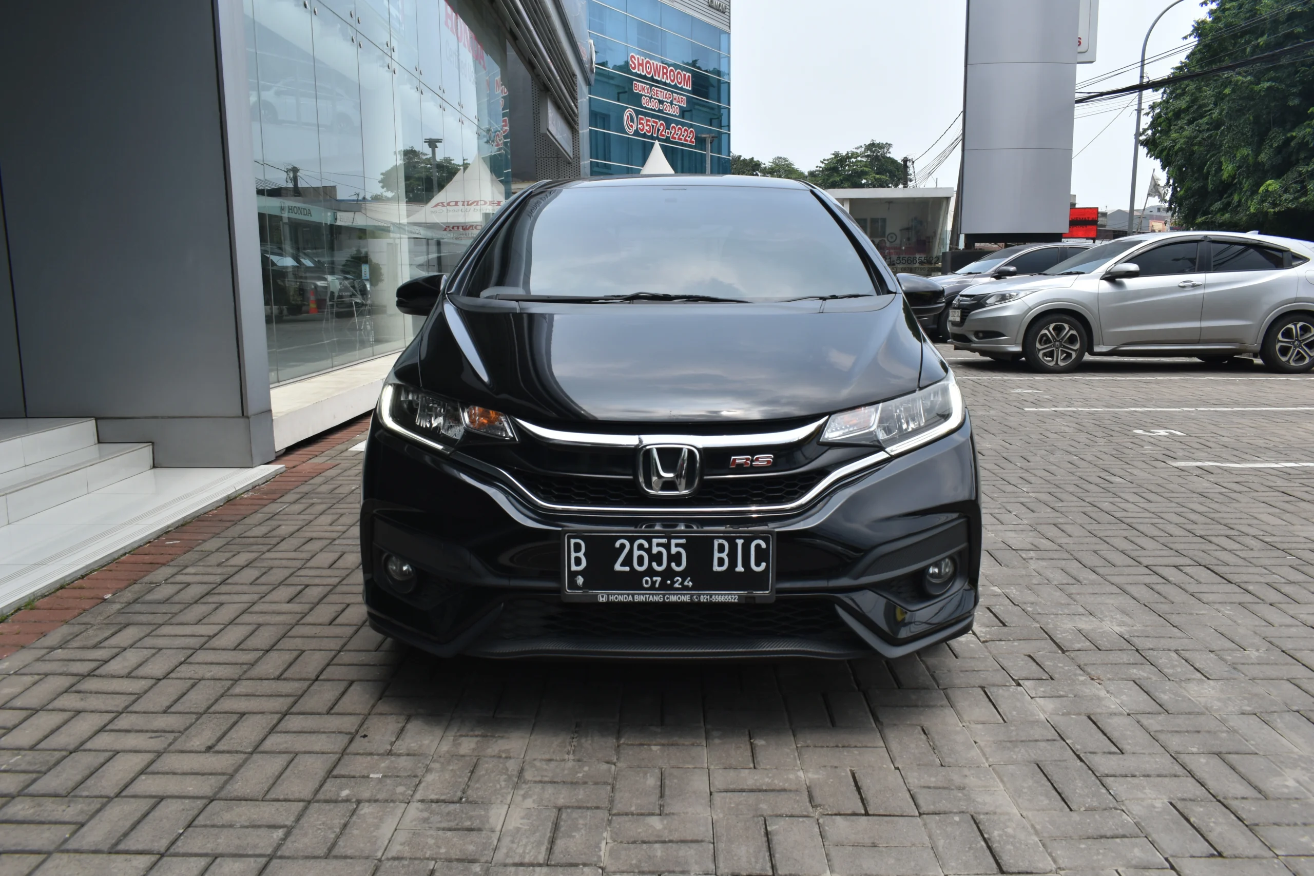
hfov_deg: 67.4
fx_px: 985
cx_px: 657
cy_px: 438
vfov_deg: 47.9
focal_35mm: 27
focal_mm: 18
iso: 250
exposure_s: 1/320
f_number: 9
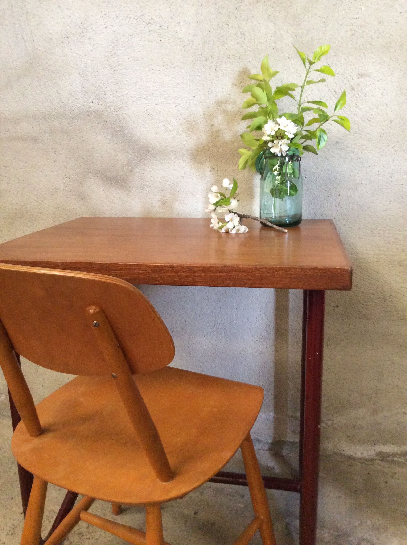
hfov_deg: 44.1
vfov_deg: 56.9
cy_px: 272
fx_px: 503
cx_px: 204
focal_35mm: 32
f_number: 2.4
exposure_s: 1/25
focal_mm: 3.3
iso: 320
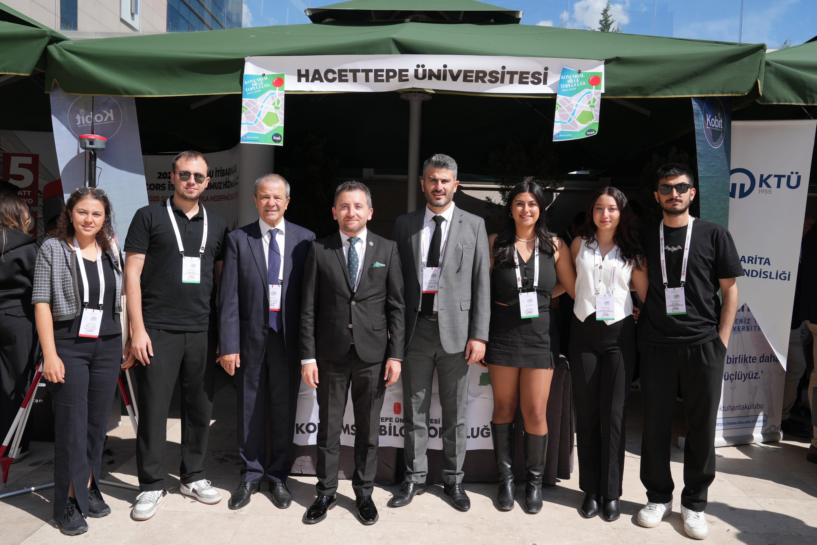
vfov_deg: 45.0
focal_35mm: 29
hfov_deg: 63.7
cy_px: 272
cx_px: 408
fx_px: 658
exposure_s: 1/250
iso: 100
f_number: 8
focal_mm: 29
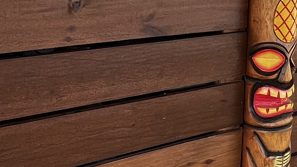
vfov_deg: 19.2
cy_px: 30
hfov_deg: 31.8
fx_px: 488
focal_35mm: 62
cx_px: 282
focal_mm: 1.57
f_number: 1.8
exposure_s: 1/122
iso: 50
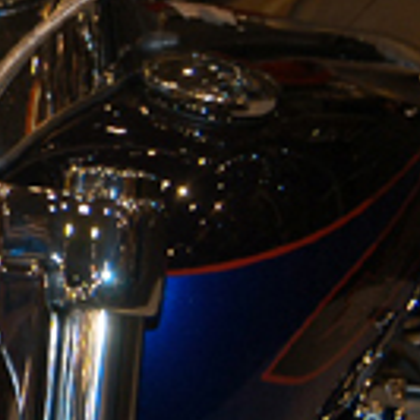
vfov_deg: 8.4
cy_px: 32
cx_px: -194
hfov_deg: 8.2
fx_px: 2855
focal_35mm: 208
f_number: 5
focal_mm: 32
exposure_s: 1/60
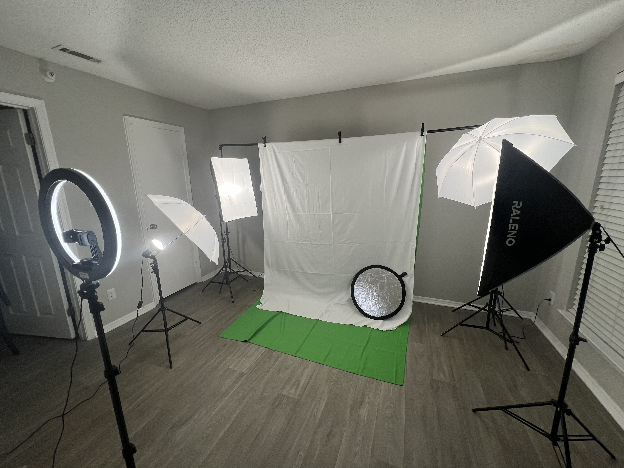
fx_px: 234
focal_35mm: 13
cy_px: 234
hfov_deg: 106.2
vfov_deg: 89.9
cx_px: 312
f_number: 1.8
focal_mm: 1.57
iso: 50
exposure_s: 1/120
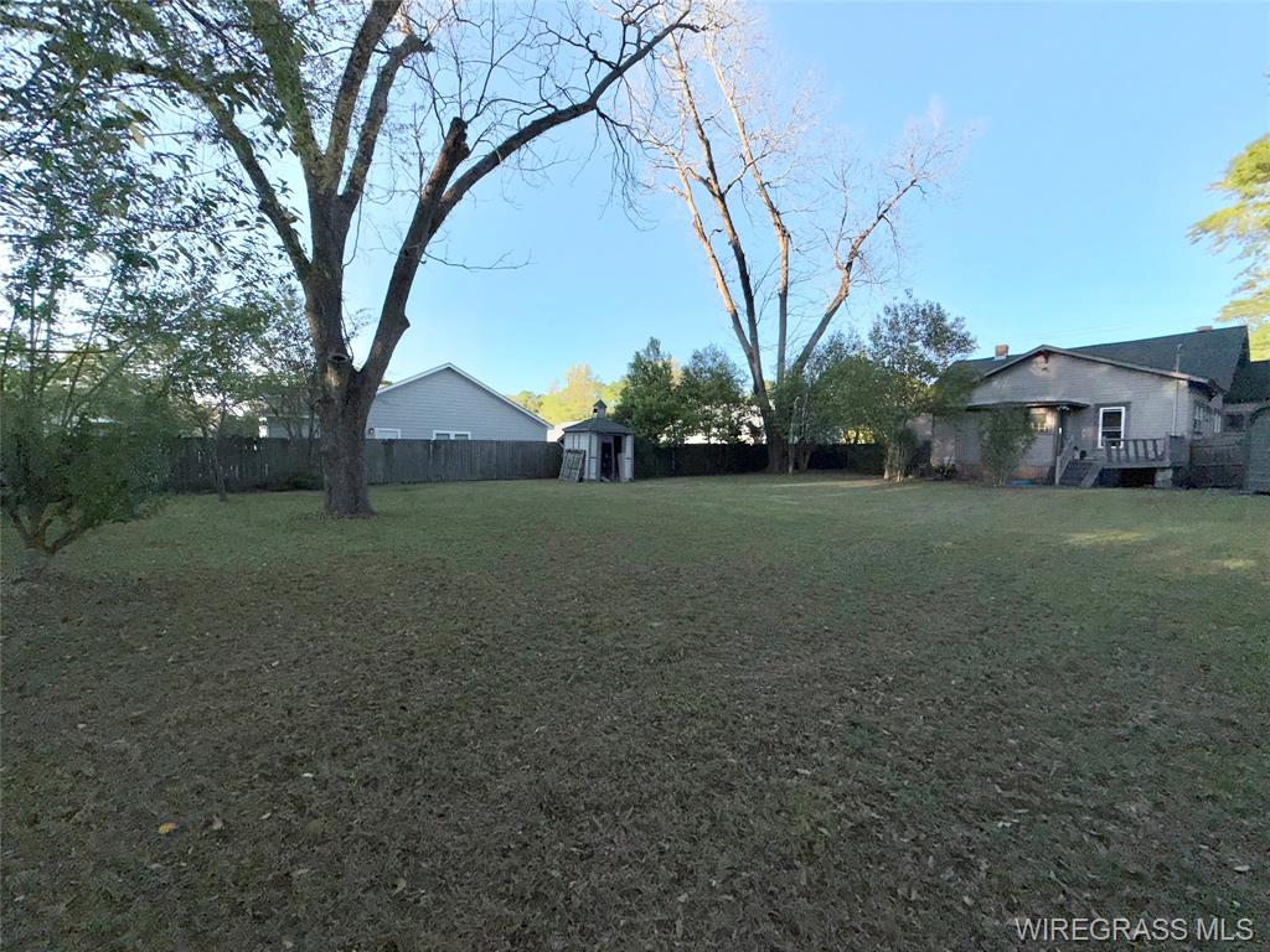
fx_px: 514
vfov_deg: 85.7
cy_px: 476
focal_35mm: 14
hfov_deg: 102.1
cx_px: 635
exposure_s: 1/876
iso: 16
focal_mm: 2.22
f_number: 2.2
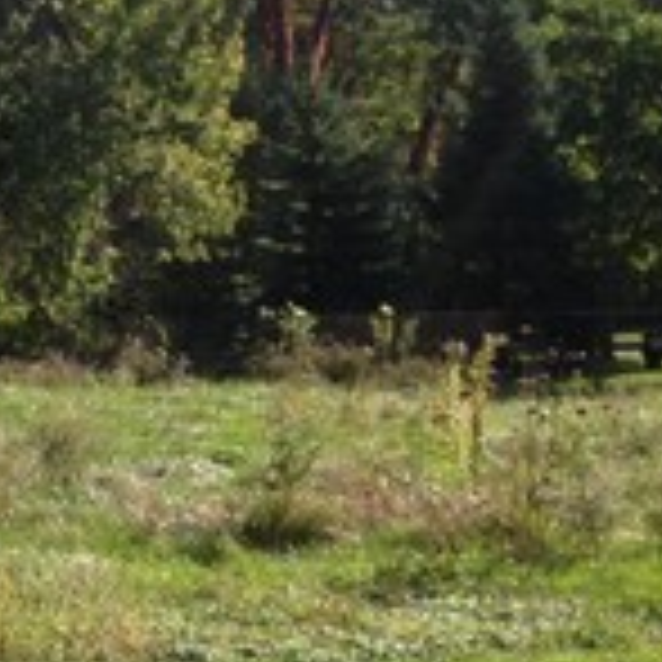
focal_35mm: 127
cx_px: -419
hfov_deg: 12.8
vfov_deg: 13.7
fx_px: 2748
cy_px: 468
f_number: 2.4
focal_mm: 4.12
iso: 50
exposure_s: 1/821
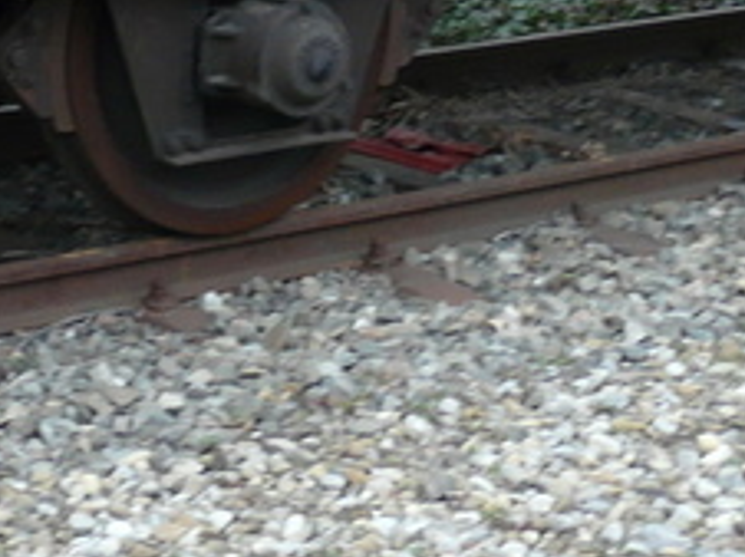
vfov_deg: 11.1
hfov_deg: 15.9
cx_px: 468
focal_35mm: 124
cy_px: -442
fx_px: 2666
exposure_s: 1/40
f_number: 2.8
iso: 100
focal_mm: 4.6
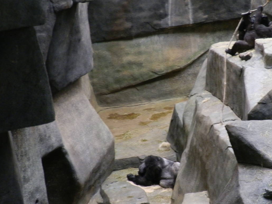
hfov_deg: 17.2
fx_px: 895
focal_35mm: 114
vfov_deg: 13.0
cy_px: 97
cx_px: 211
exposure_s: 1/10
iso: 200
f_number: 4.1
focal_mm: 13.18
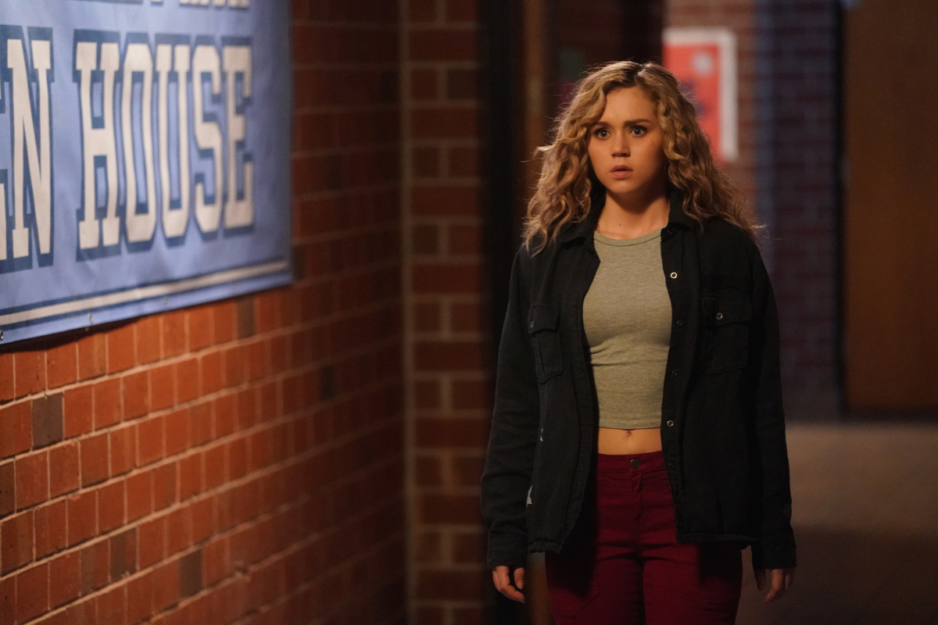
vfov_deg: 8.8
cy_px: 312
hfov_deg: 13.2
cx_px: 469
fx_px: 4064
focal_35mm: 156
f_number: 2.8
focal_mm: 156
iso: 10000
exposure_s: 1/100
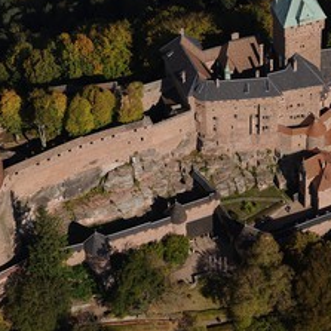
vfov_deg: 18.7
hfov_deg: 18.7
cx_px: 157
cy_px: 162
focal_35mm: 93
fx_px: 1006
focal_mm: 58
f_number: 7.1
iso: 200
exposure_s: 1/640
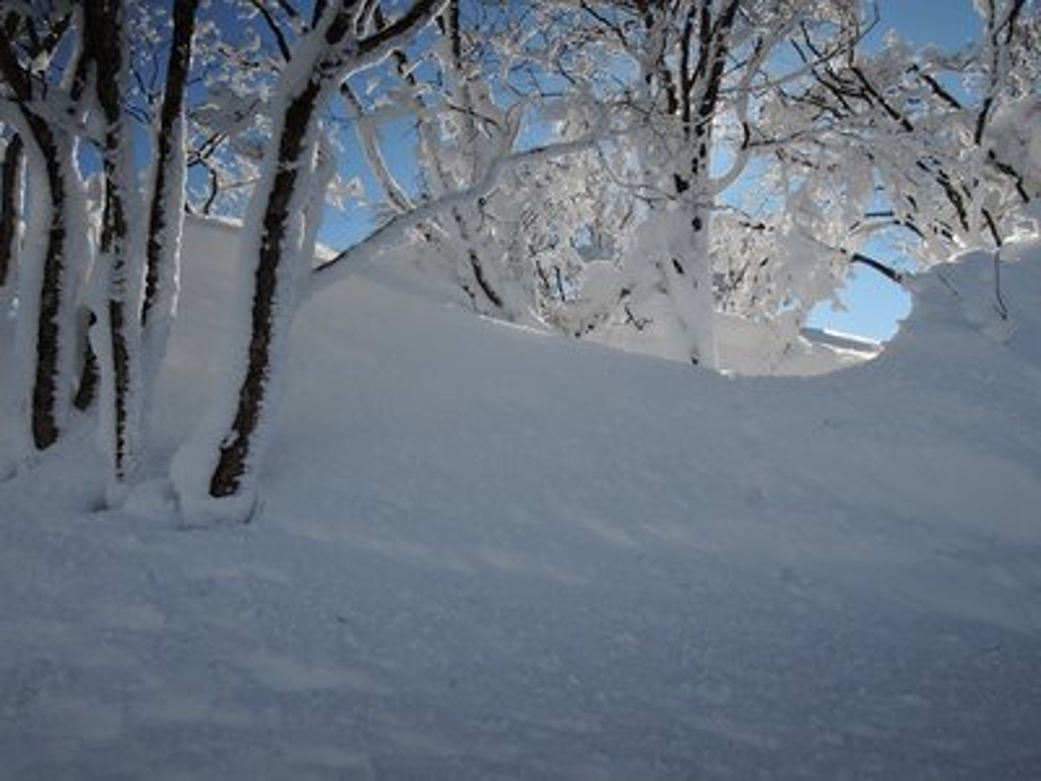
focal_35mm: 24
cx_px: 520
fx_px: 722
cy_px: 390
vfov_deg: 56.8
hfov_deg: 71.6
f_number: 8
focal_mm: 5.1
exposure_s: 1/1250
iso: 400
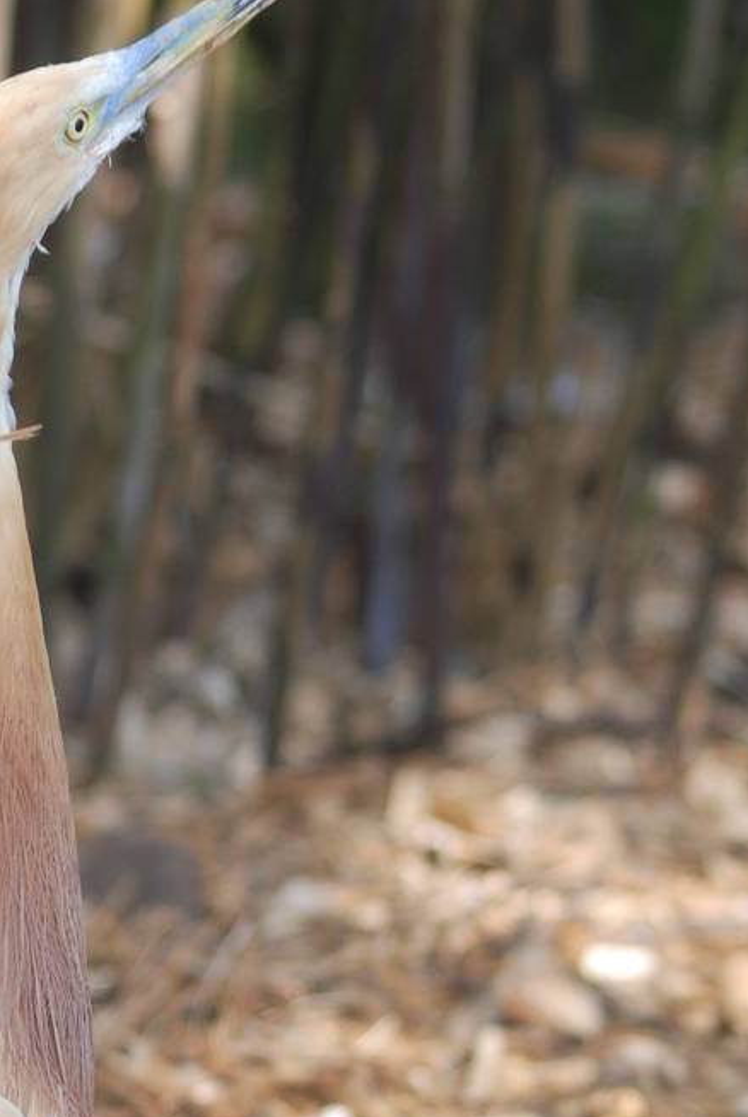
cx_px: -98
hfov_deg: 4.6
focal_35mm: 301
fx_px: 9351
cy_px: 977
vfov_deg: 6.8
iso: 200
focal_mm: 82
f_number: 4.5
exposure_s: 1/320
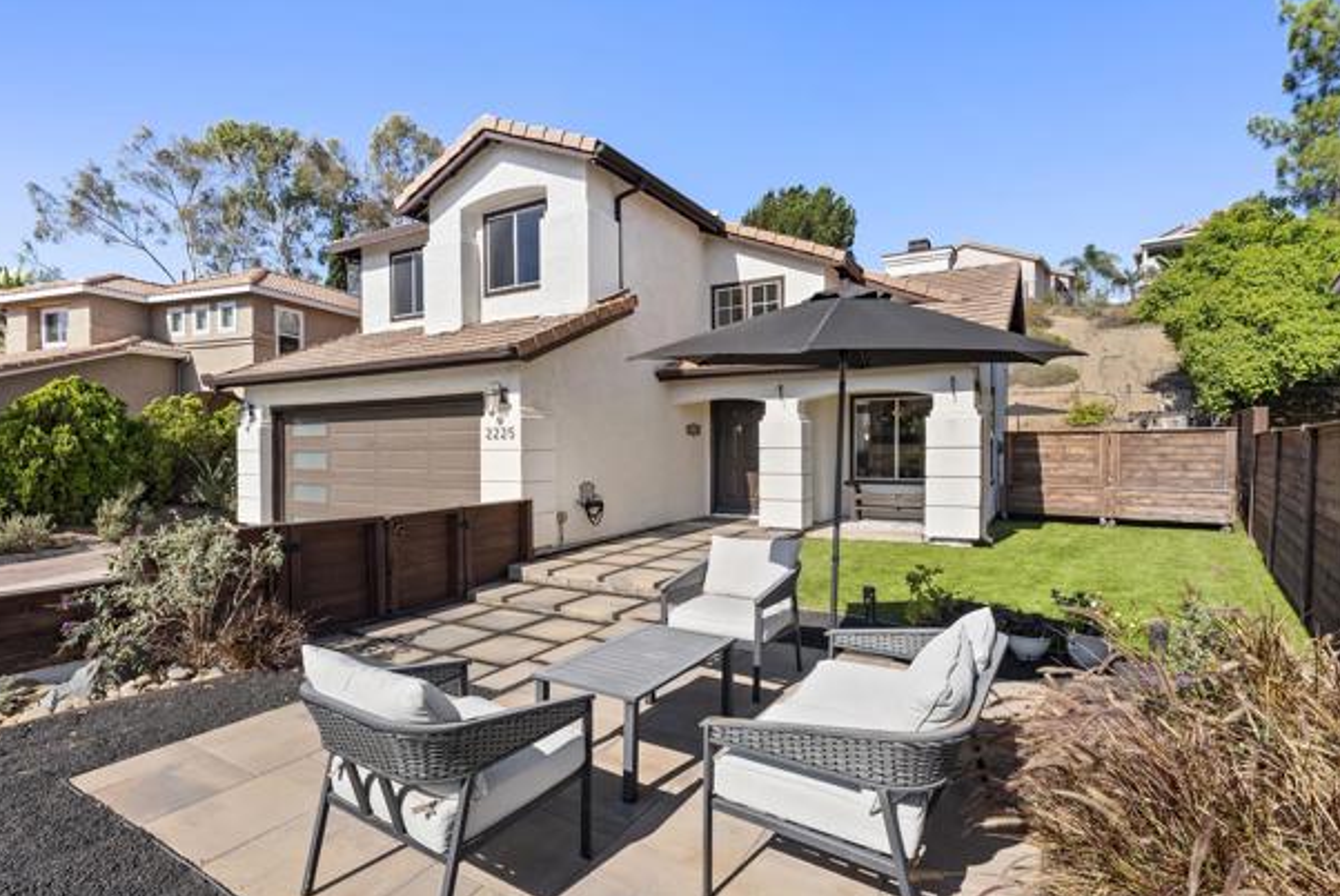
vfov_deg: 70.6
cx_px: 641
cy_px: 436
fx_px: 634
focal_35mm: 17
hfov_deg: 93.1
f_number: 8
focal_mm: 16
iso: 500
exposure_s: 1/500
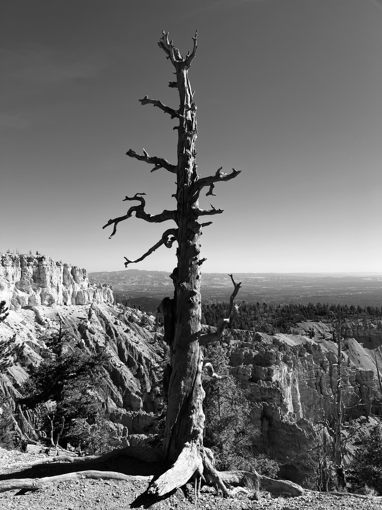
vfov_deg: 67.3
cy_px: 255
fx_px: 383
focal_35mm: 26
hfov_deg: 53.1
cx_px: 191
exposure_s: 1/4831
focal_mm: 5.7
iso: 50
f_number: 1.5
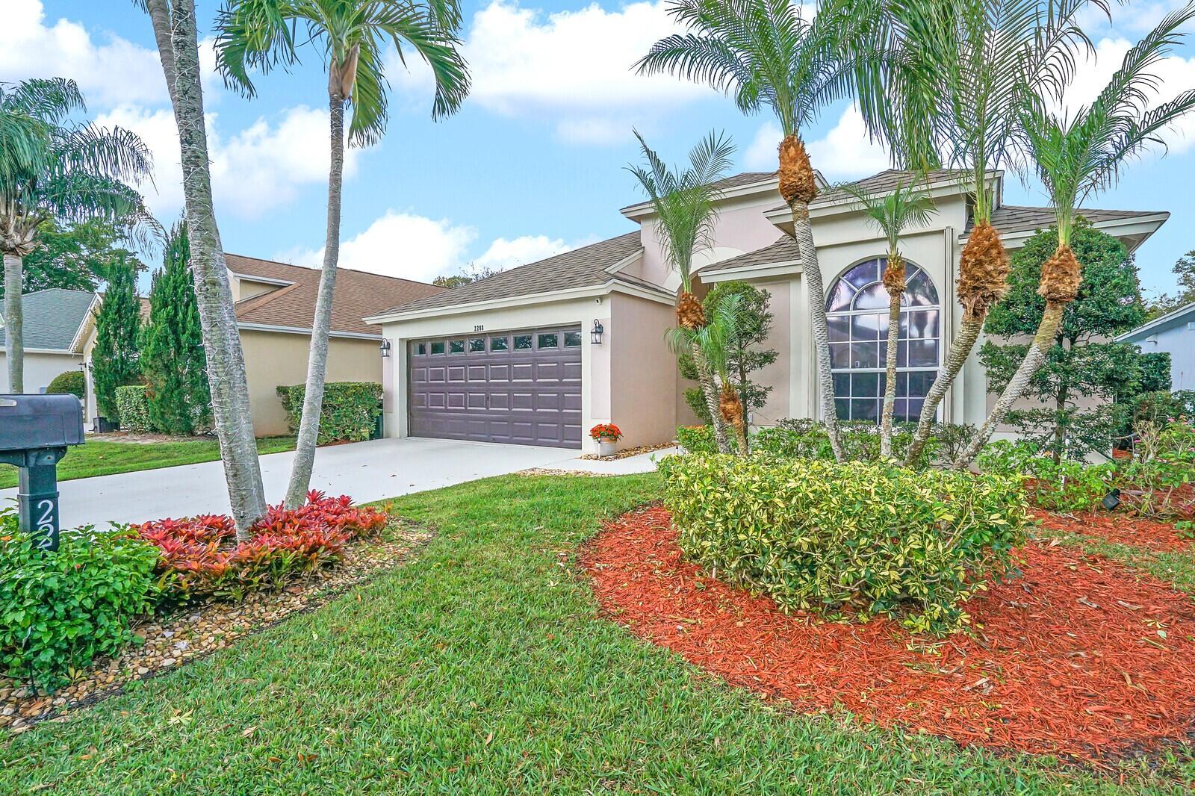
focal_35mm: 16
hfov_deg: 96.7
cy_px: 398
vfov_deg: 73.7
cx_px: 598
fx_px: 531
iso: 800
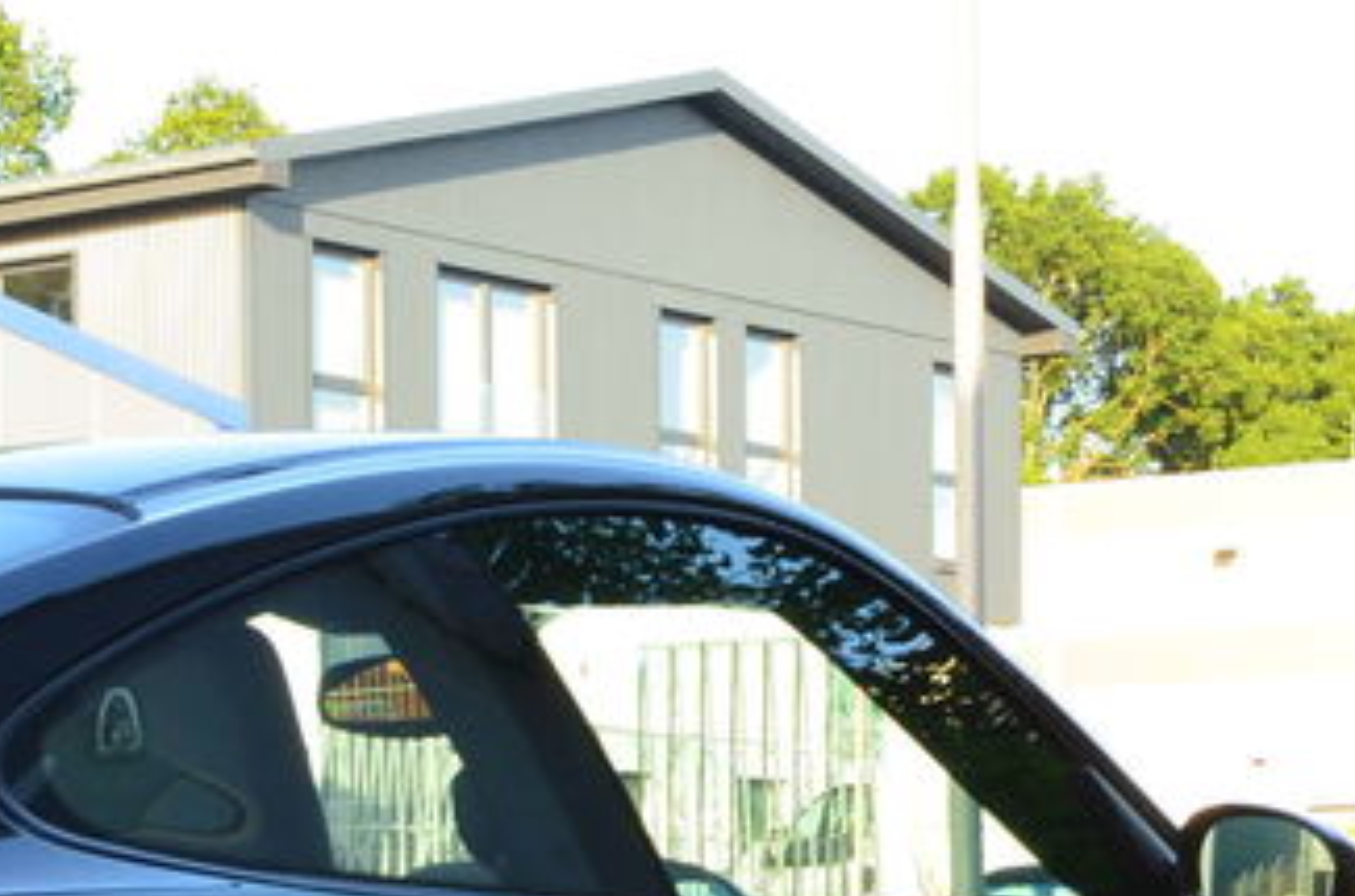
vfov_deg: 10.8
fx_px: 4618
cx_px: -221
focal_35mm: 123
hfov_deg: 16.1
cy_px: 1263
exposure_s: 1/50
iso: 400
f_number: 10
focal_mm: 26
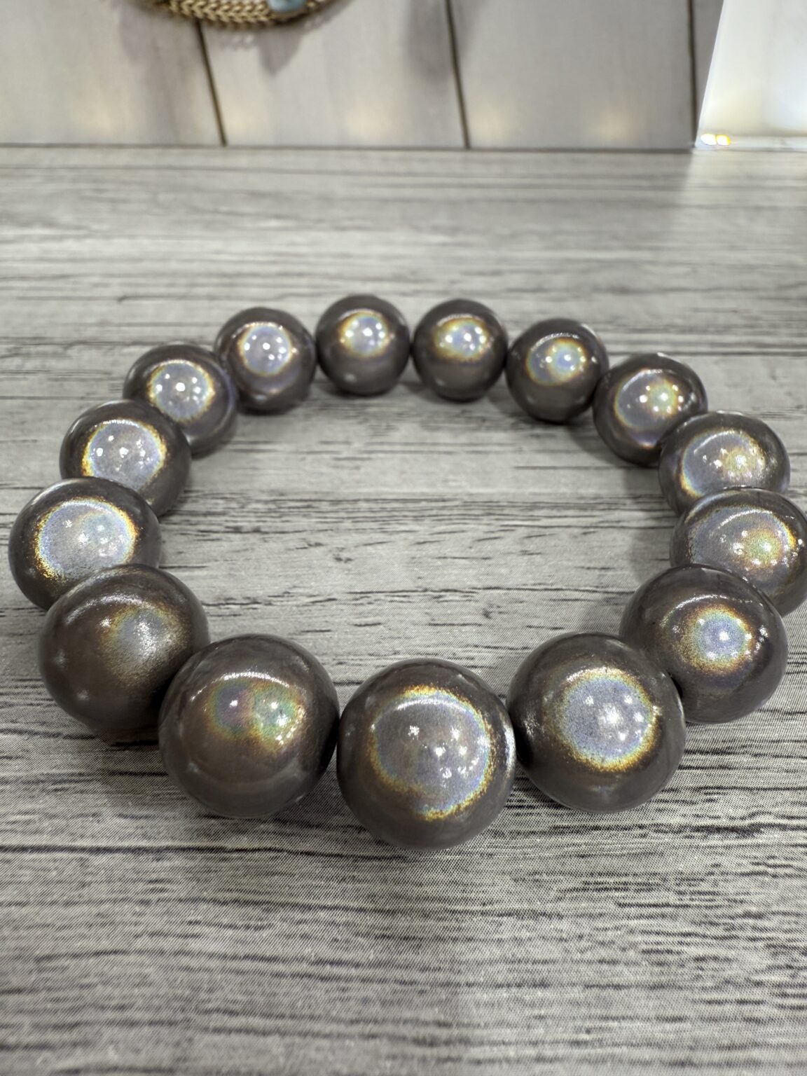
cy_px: 538
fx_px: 746
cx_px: 404
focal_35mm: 24
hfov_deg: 56.8
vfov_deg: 71.6
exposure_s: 1/100
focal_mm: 2.22
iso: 160
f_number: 2.2
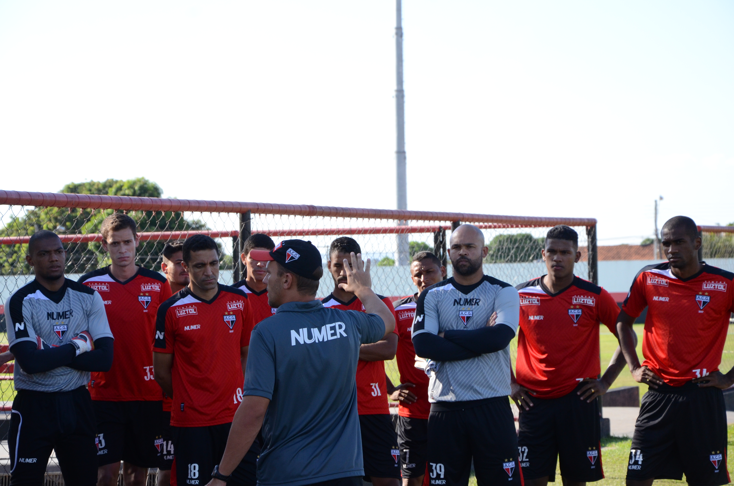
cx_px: 367
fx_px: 2289
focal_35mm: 112
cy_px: 243
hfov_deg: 18.2
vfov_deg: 12.1
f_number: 8
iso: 800
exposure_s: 1/800
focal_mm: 75
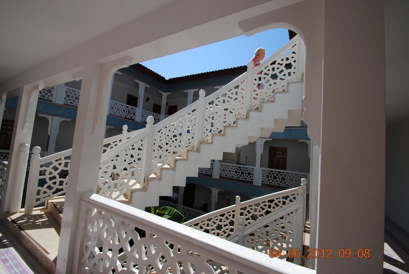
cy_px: 137
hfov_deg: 100.3
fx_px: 171
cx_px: 204
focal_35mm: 15
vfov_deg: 77.5
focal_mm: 10
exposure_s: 1/320
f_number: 9
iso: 100
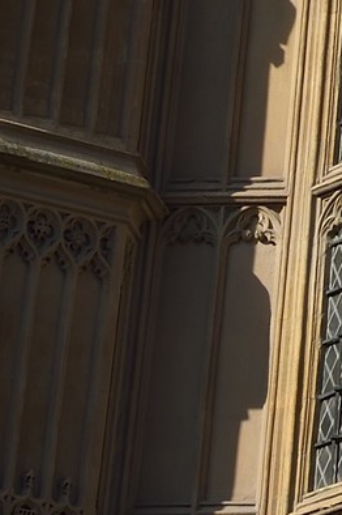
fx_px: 3925
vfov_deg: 6.9
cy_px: -882
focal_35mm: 275
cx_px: 770
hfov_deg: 4.9
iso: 200
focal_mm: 45
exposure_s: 1/250
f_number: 11
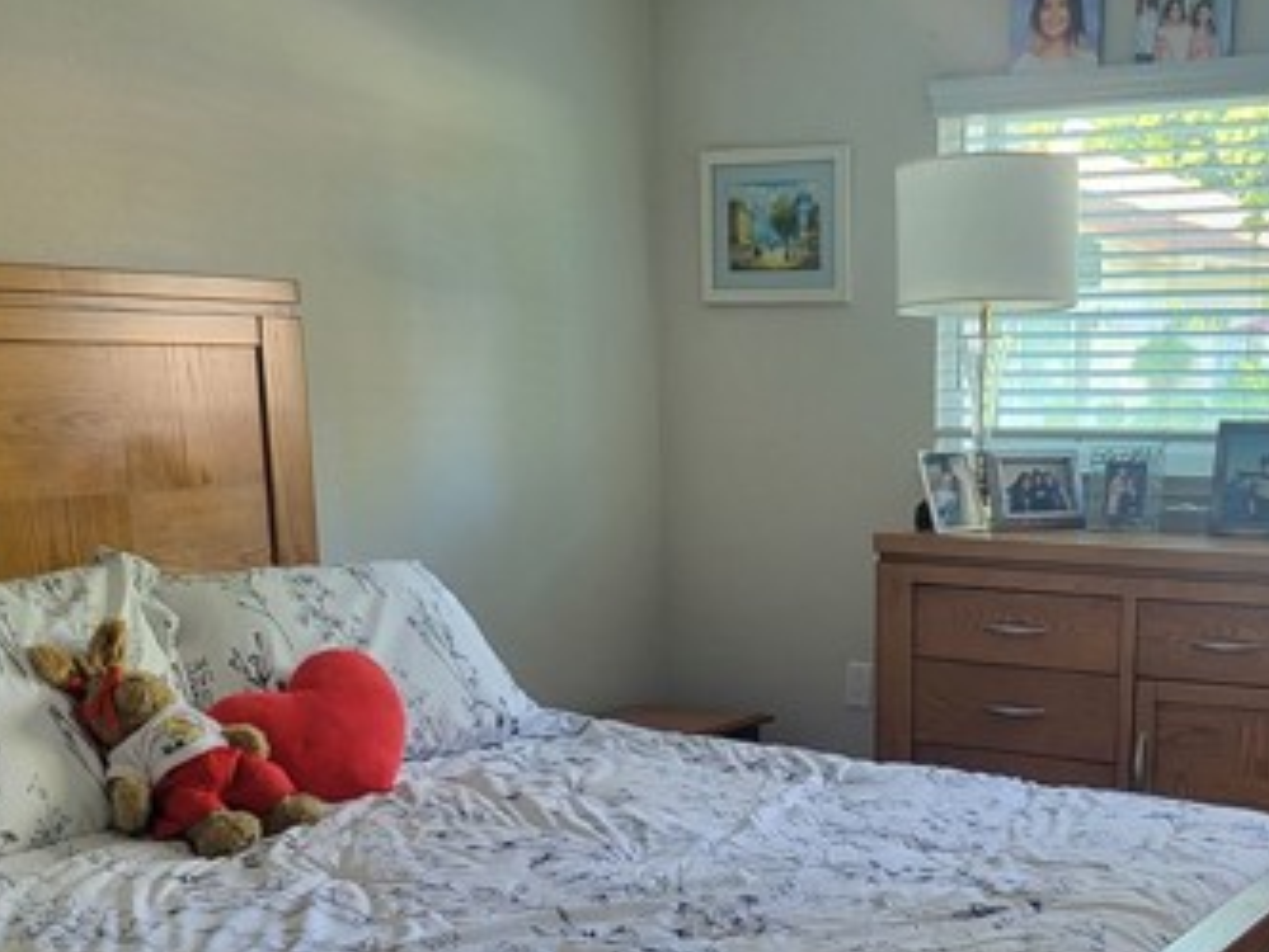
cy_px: 849
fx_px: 1834
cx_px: 861
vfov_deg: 28.1
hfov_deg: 37.7
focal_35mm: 50
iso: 200
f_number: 1.8
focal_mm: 5.4
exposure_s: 1/40
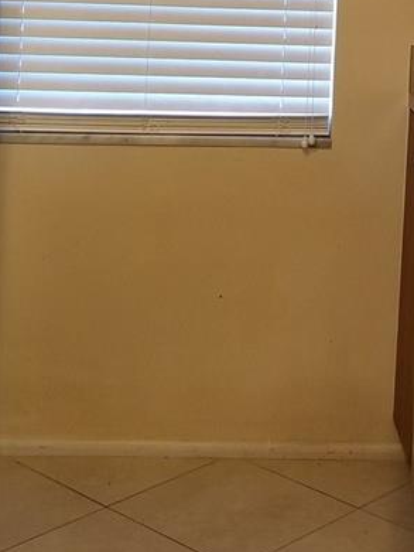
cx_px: 317
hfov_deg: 18.3
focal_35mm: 80
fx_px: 1274
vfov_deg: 22.6
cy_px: -99
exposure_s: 1/30
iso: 250
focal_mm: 4.25
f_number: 1.7
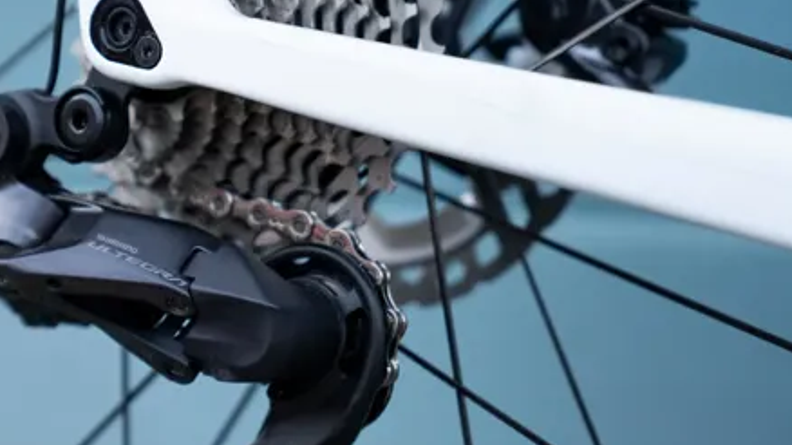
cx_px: 108
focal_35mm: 134
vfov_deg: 9.0
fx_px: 2813
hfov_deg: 15.9
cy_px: 374
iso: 500
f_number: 2.8
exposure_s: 1/2500
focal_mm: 70
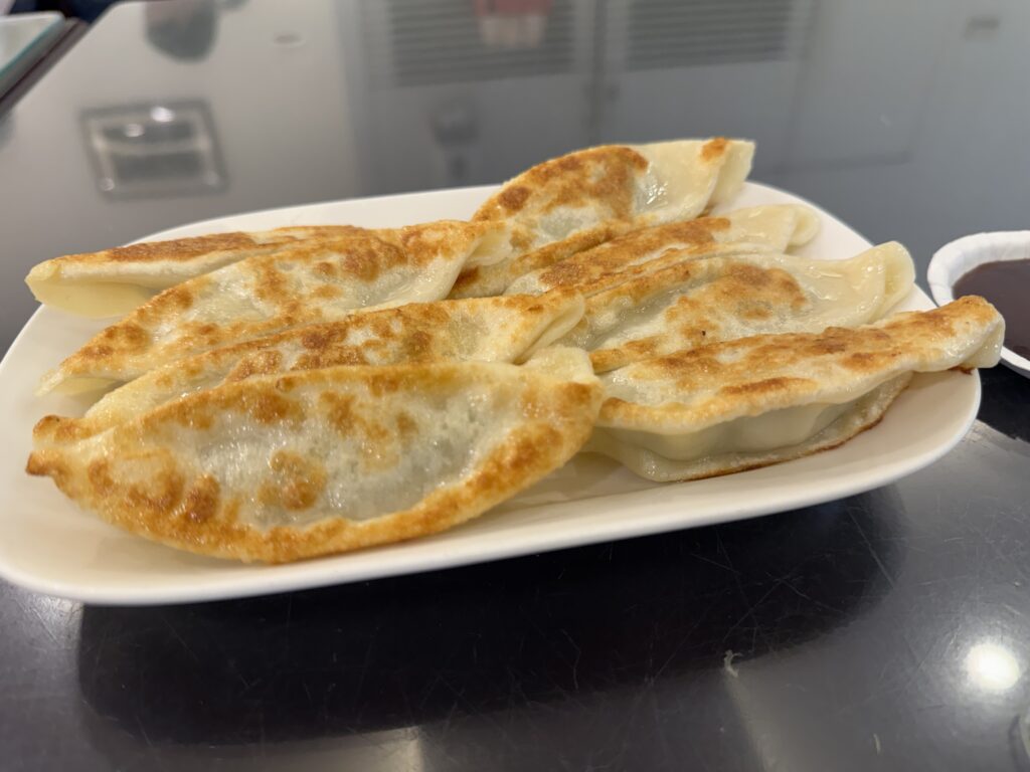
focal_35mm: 24
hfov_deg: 71.6
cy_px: 386
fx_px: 714
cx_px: 515
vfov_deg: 56.8
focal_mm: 6.76
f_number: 1.78
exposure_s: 1/120
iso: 200
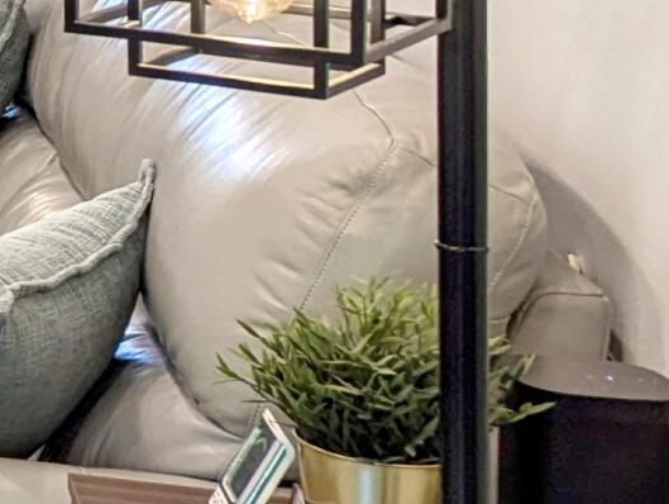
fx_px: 2631
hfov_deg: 11.0
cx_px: -1157
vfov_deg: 10.5
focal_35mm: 136
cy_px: -312
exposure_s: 1/60
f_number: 1.85
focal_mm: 6.81
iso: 59
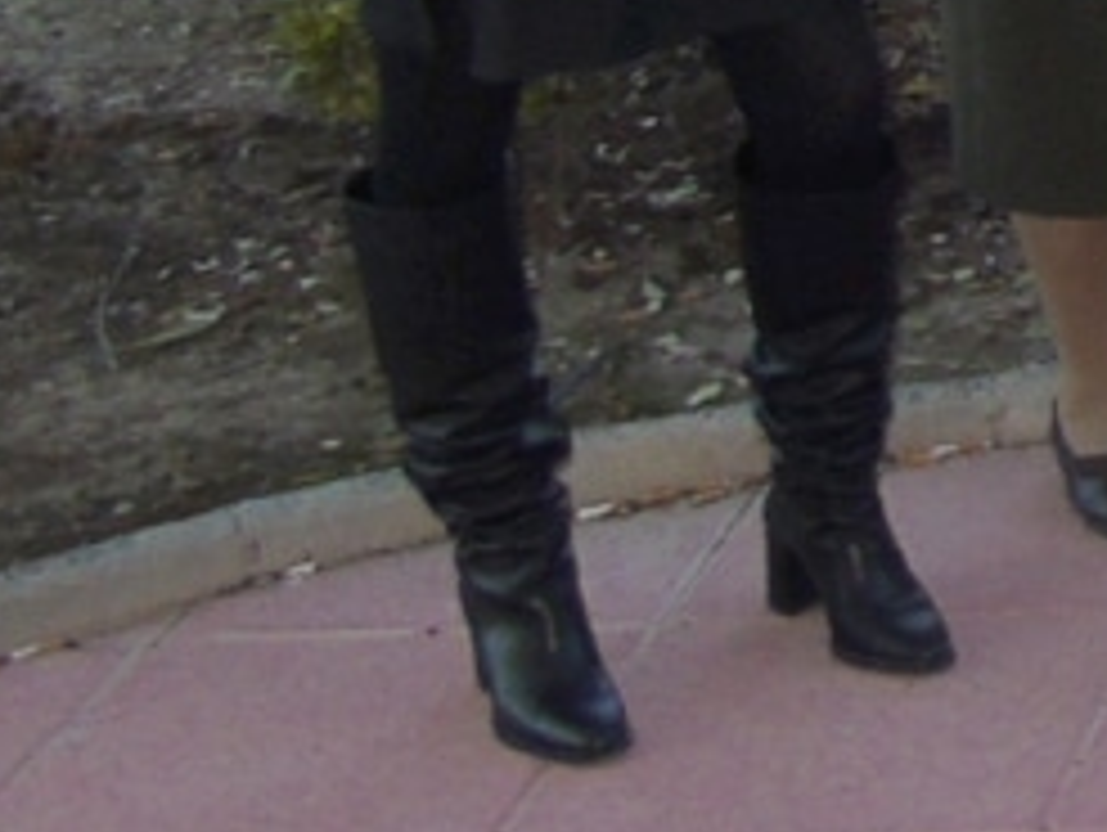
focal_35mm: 121
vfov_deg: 11.3
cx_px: 2513
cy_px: -722
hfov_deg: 13.0
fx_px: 3873
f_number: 3.4
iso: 80
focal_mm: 4.4
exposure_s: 1/160
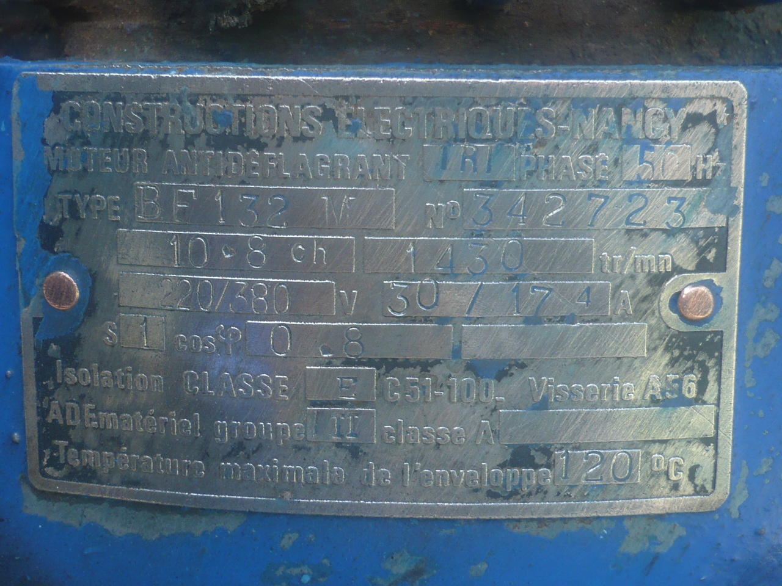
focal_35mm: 72
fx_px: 1627
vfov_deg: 20.4
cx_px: 391
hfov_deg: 27.0
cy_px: 293
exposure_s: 1/60
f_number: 3.7
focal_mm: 7.9
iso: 100
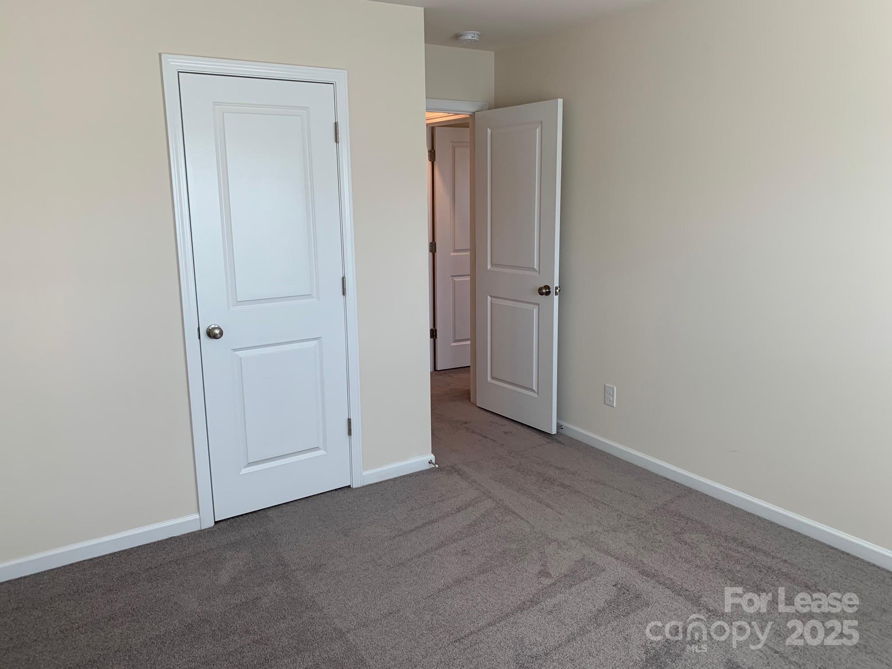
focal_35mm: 26
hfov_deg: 67.3
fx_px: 670
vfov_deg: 53.1
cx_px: 446
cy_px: 334
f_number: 1.8
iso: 50
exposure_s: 1/121
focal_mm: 4.25
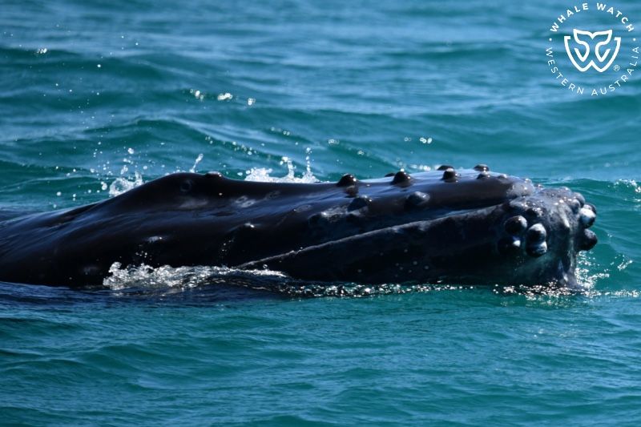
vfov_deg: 2.3
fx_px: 10680
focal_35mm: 600
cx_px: 320
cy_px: 214
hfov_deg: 3.4
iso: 1800
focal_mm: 600
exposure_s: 1/8000
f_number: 6.3
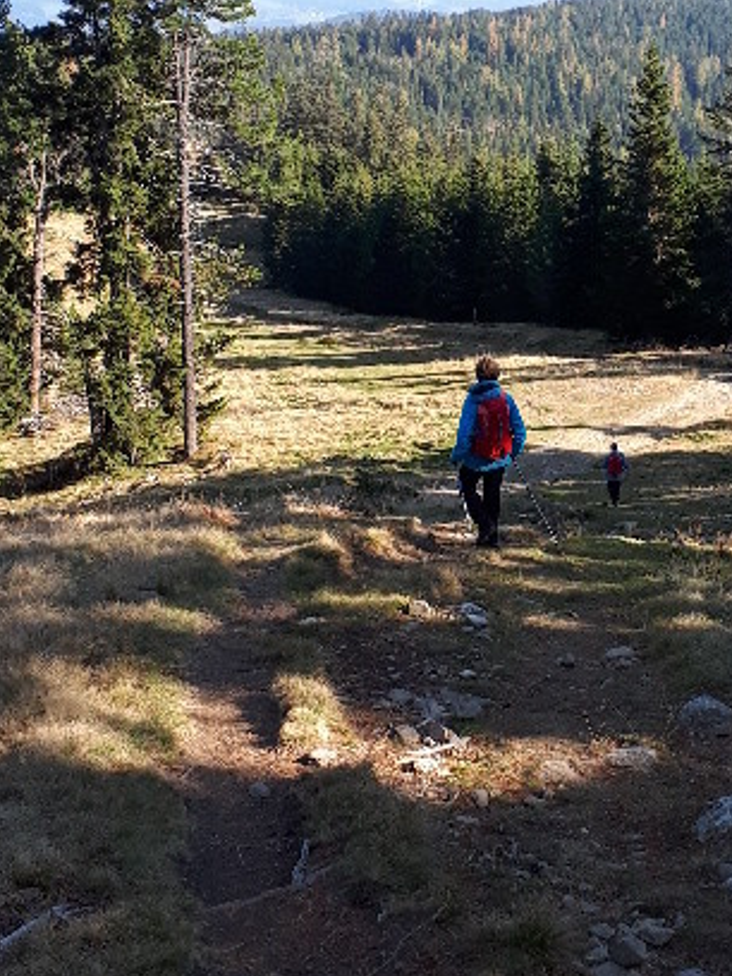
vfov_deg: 31.5
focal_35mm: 61
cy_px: 364
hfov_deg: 23.8
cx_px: 532
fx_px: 1720
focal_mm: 3.6
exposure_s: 1/461
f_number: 1.9
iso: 40
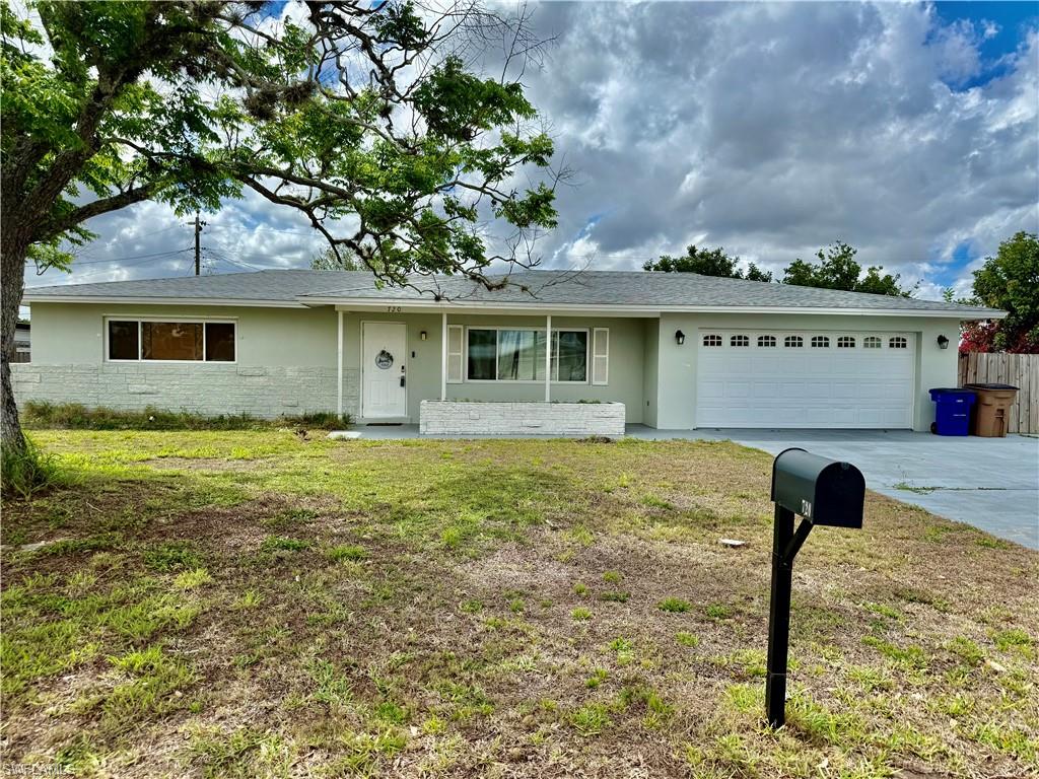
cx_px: 520
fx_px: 720
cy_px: 390
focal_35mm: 24
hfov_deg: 71.6
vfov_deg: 56.8
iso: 80
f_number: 1.78
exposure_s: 1/5319
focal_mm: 6.76
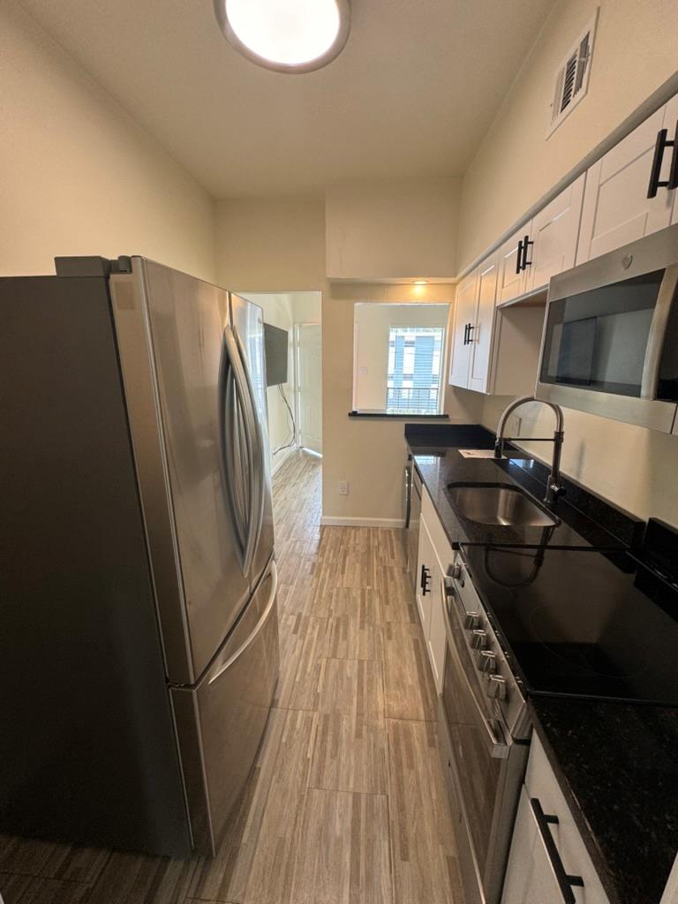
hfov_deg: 85.7
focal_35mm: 14
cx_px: 339
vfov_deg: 102.1
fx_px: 366
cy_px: 452
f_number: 2.2
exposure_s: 1/99
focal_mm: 2.22
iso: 100
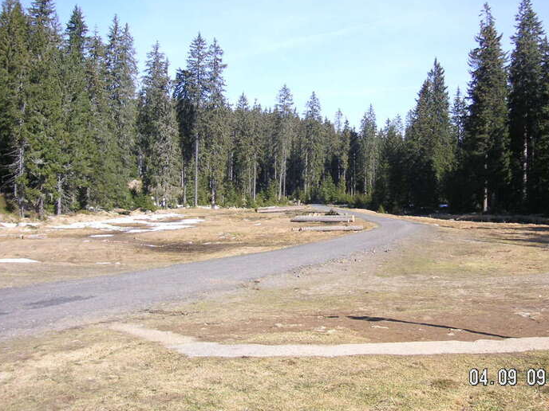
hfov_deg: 43.8
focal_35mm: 43
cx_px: 299
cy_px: 185
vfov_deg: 33.6
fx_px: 682
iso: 50
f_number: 2.8
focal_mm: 6.1
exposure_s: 1/750
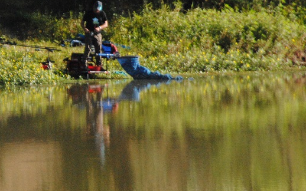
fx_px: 5046
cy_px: 61
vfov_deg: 2.2
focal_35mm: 605
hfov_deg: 3.5
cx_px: 71
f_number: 7.1
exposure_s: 1/3200
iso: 1600
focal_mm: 200
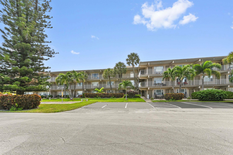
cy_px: 78
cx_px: 116
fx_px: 91
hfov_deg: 104.3
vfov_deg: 81.1
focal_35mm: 14
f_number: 9
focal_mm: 14
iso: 400
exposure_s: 1/1250
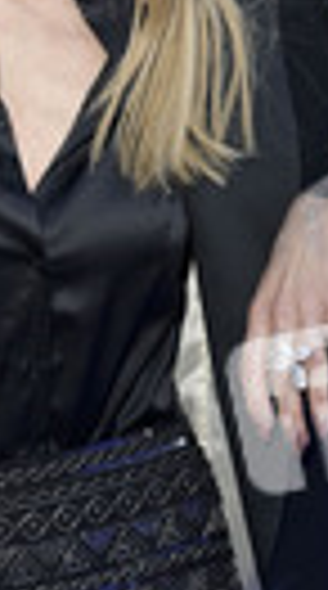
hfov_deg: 11.0
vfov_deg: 19.6
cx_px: 49
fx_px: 1697
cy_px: 162
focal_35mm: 109
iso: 1000
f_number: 5
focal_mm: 34
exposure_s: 1/100
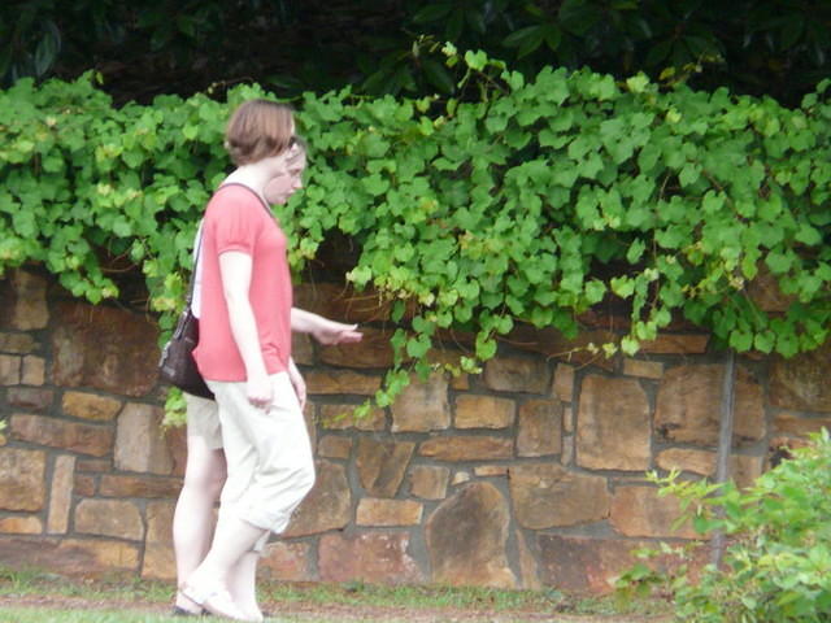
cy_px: 312
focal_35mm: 642
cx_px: 416
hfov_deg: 3.1
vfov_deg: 2.3
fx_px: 15412
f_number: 4.2
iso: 320
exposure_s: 1/250
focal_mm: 82.8
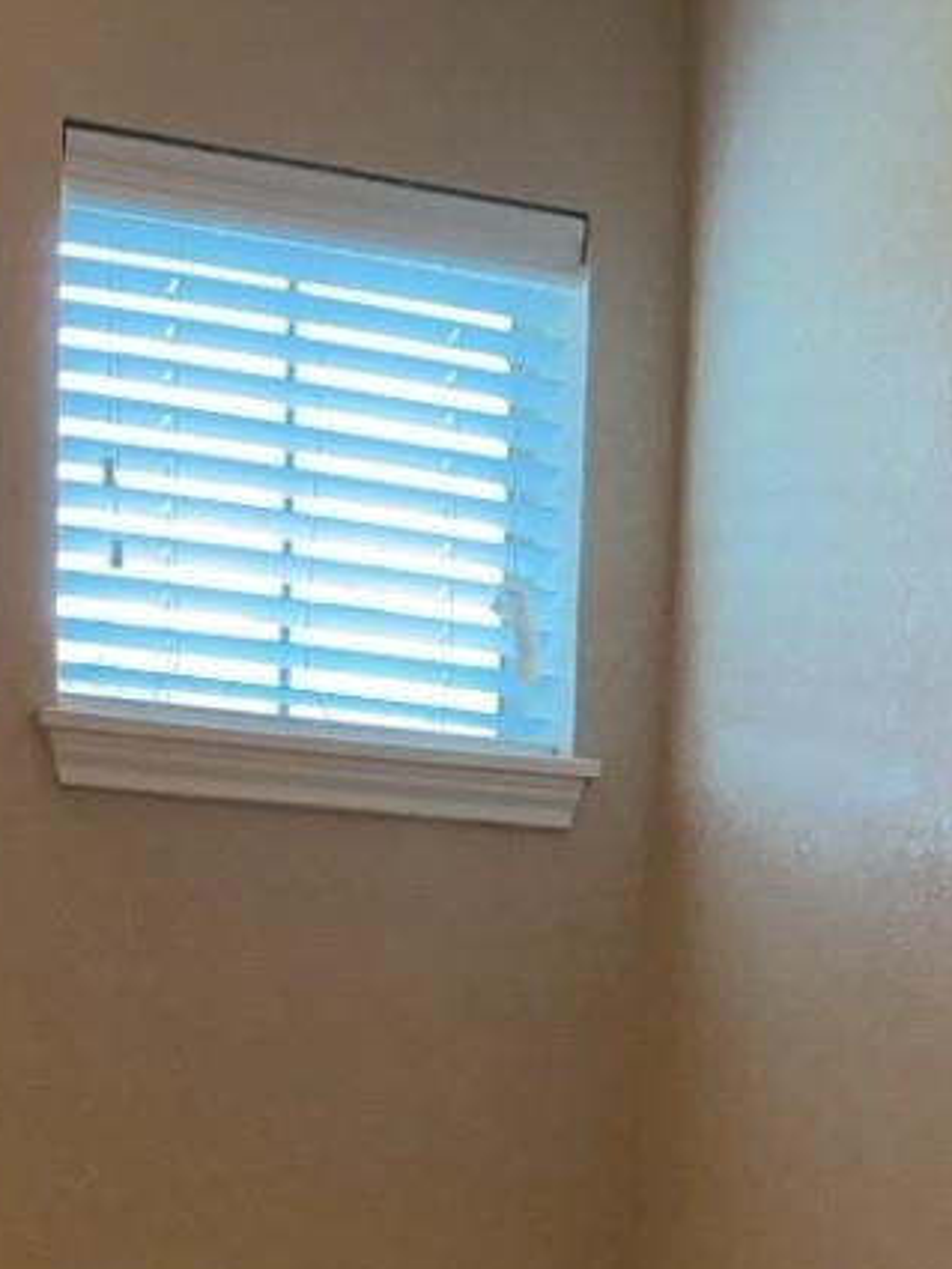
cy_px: 1356
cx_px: 337
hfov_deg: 22.5
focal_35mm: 65
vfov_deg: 27.5
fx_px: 2382
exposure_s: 1/60
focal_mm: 3
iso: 125
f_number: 1.8
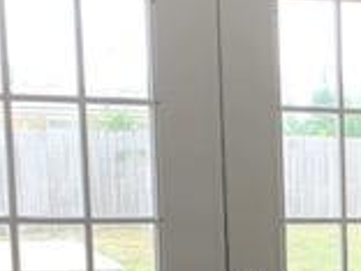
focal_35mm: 107
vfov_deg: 13.3
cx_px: 528
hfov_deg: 16.8
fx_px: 1116
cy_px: 361
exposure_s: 1/145
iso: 25
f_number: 1.8
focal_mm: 4.25
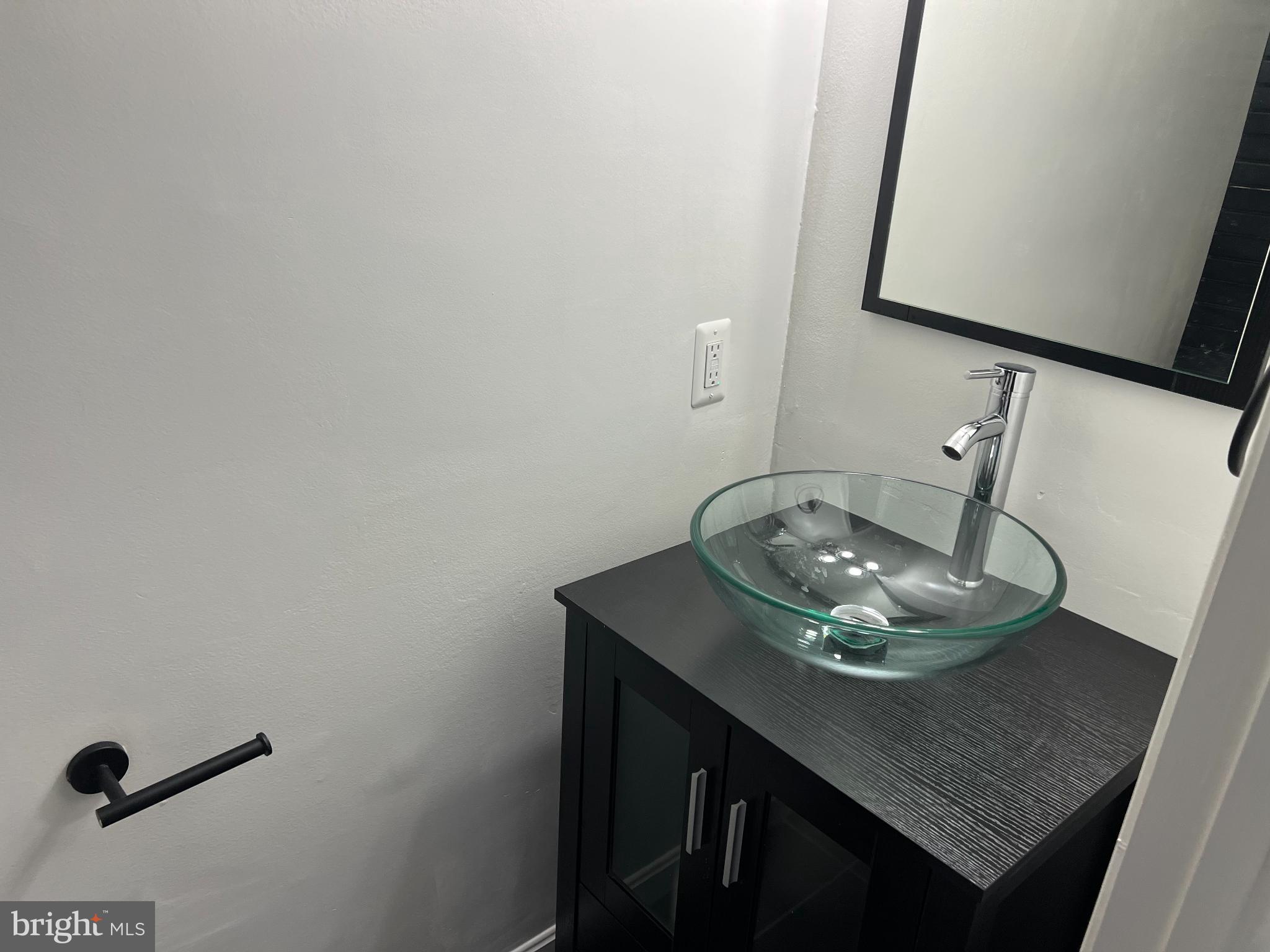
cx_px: 635
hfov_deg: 67.3
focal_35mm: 26
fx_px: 954
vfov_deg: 53.1
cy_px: 476
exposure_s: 1/120
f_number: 1.5
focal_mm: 5.7
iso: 125
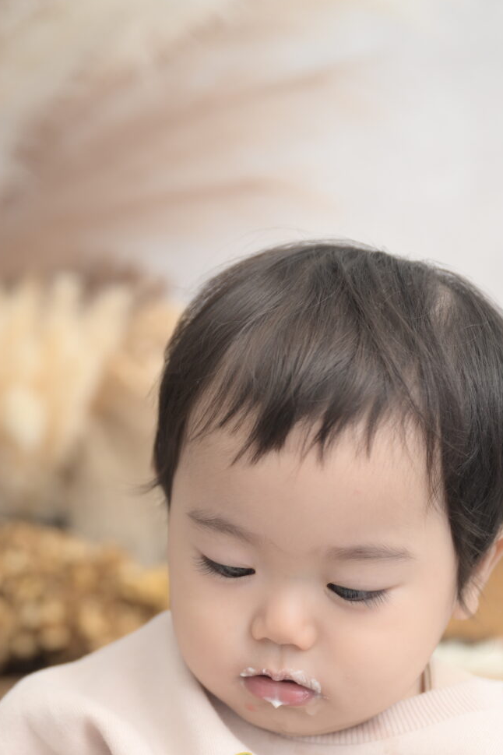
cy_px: 653
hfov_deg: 15.0
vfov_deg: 21.9
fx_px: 1907
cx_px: 246
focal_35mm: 91
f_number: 2.8
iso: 125
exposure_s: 1/160
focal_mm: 49
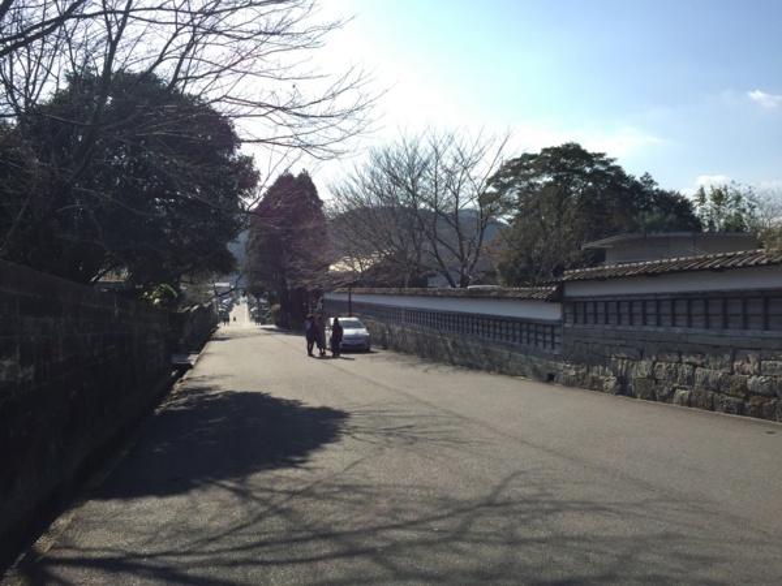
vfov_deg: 48.2
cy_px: 293
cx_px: 391
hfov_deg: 61.7
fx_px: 655
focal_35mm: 29
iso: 32
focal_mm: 4.15
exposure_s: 1/1883
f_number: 2.2
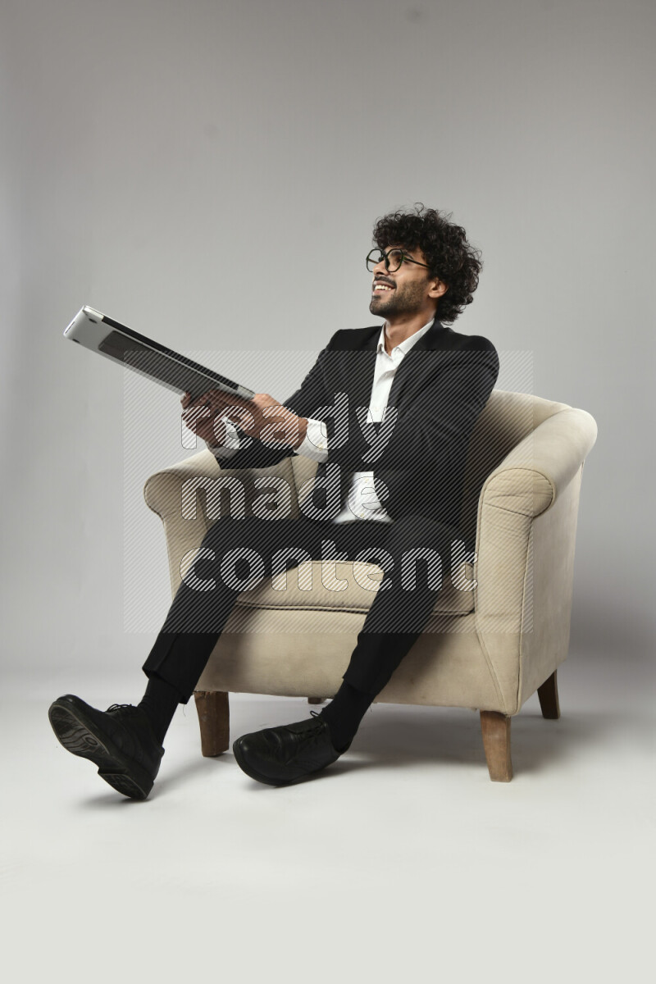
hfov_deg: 35.1
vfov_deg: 50.7
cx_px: 328
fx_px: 1039
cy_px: 492
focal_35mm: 38
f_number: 5.6
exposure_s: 1/125
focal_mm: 38
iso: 400
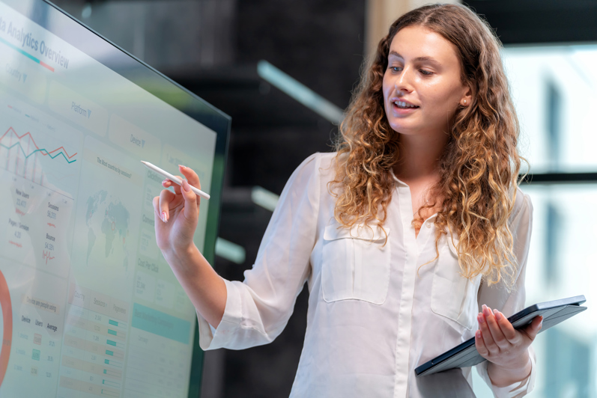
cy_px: 199
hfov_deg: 15.3
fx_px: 2223
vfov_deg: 10.2
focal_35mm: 134
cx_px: 298
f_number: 3.2
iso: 640
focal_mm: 134
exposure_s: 1/200
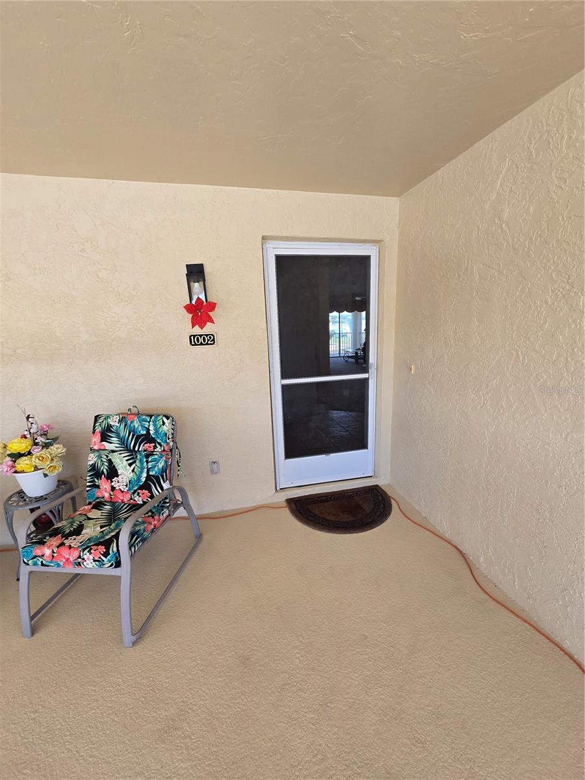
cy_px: 390
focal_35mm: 13
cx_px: 292
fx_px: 293
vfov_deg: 106.2
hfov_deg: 89.9
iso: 50
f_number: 2.2
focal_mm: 2.2
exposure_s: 1/140
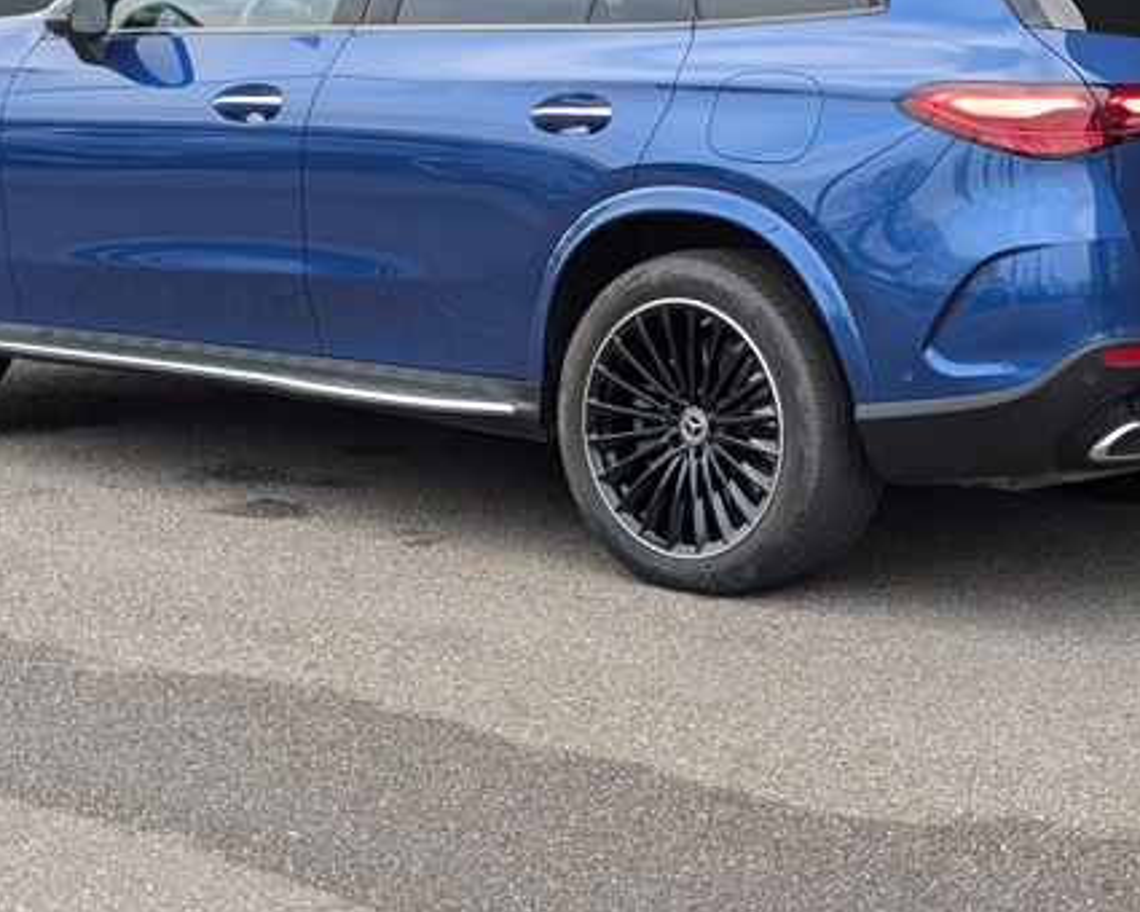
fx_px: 3037
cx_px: 633
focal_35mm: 90
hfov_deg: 21.3
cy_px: 177
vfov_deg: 16.9
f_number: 1.68
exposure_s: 1/351
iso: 163
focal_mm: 6.9
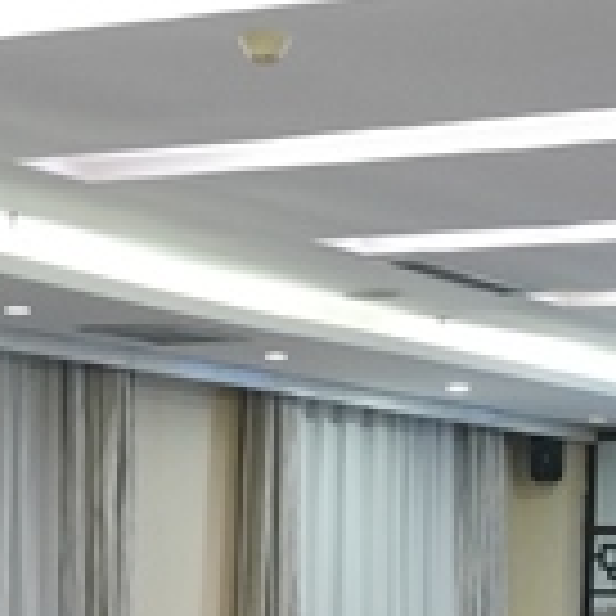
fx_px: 2617
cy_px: 715
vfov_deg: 13.1
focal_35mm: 130
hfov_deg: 13.4
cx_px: 211
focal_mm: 35
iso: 3200
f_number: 4
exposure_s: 1/160
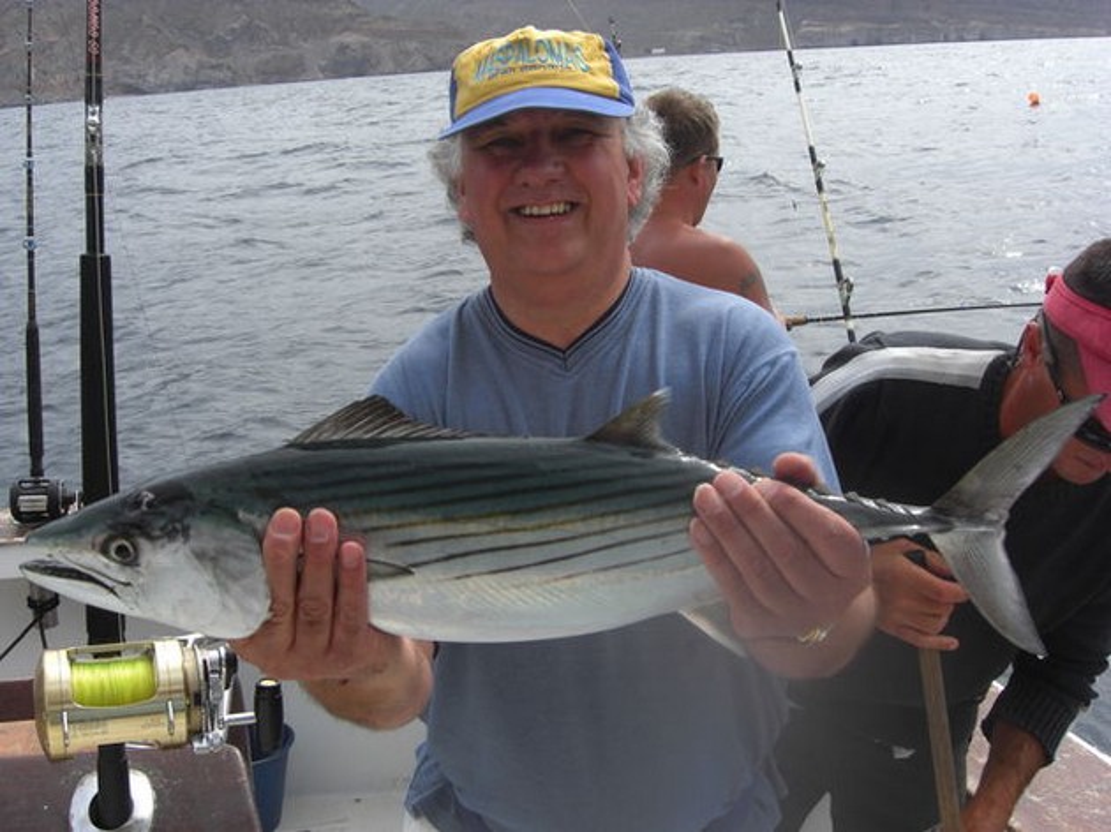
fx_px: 1219
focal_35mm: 38
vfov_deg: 37.7
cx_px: 556
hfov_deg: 49.0
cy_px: 416
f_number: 4
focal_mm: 7.9
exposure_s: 1/640
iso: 80
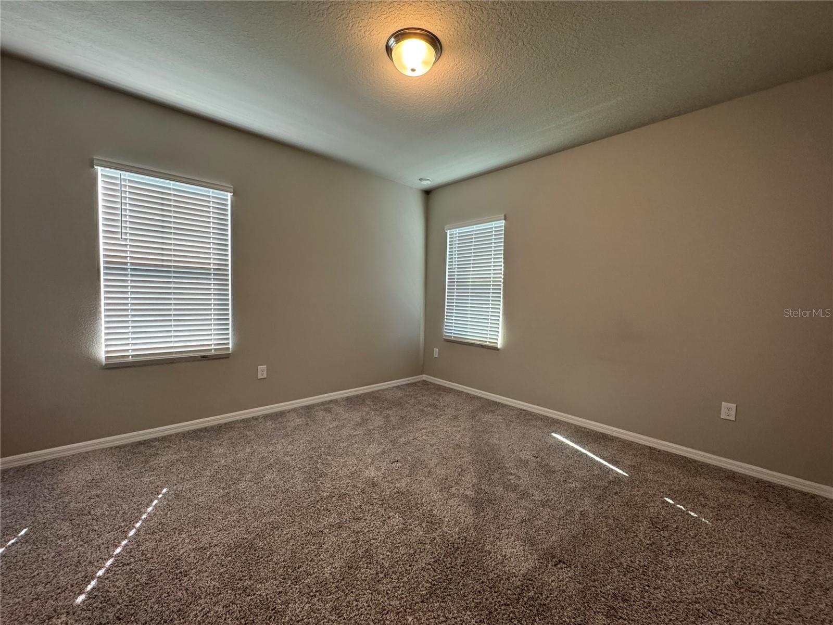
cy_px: 312
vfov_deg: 85.7
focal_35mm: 14
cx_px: 416
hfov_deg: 102.1
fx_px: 337
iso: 320
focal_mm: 2.22
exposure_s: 1/120
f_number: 2.2
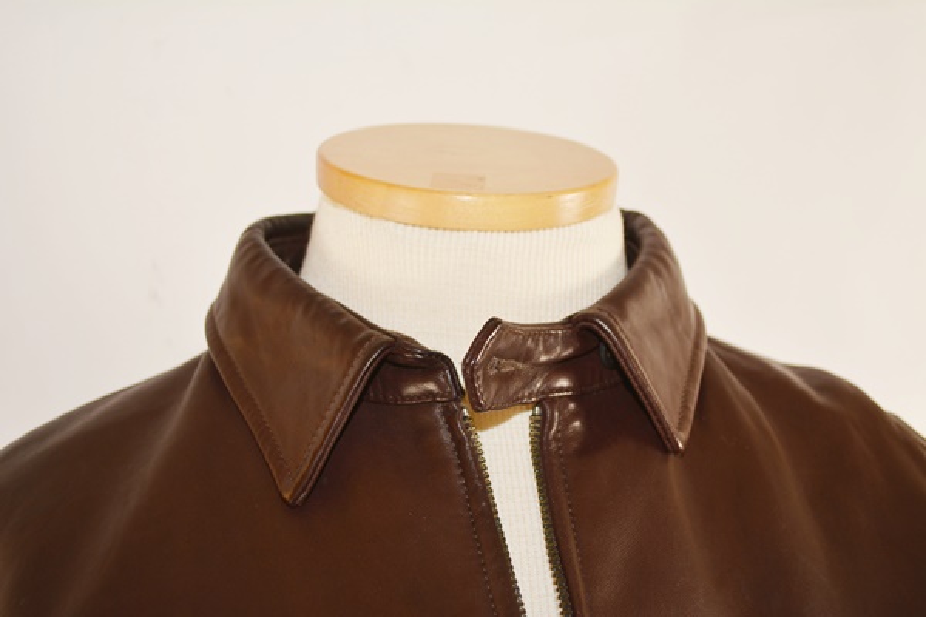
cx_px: 463
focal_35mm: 48
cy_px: 308
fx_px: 1235
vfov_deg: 28.1
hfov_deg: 41.1
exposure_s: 1/100
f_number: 4.8
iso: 200
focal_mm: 32
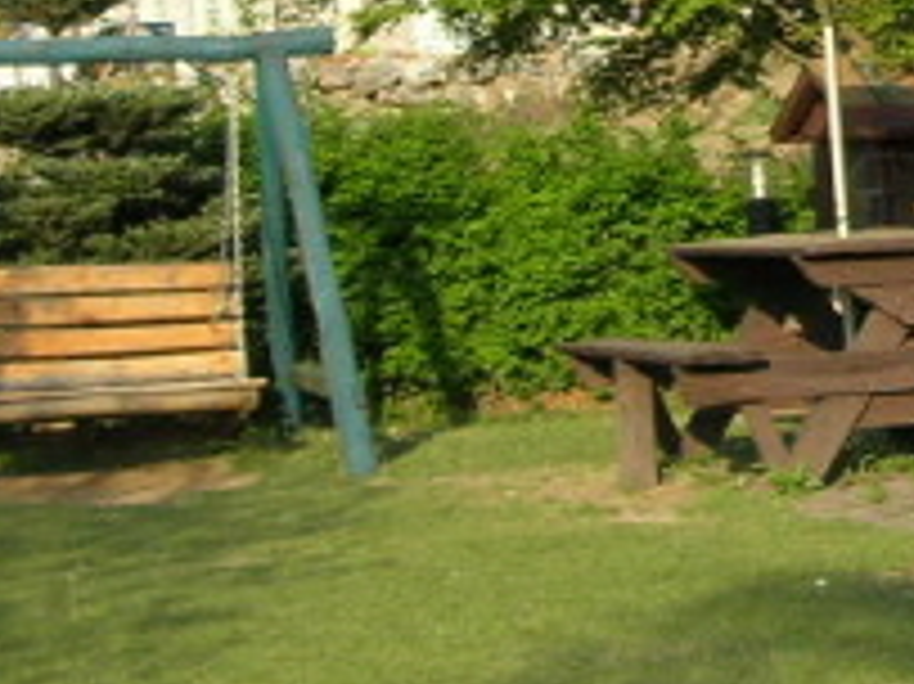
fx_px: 3958
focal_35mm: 150
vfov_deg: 9.8
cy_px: -72
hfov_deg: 12.7
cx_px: 1220
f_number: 4.8
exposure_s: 1/287
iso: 64
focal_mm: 7.8
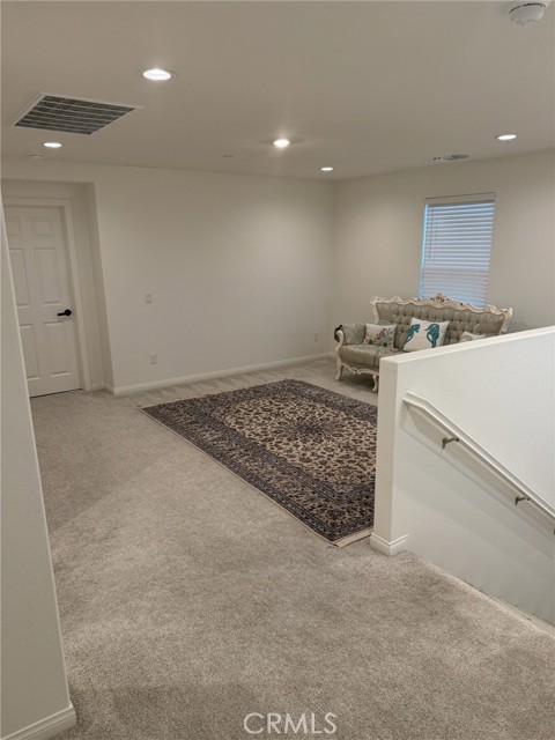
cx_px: 278
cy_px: 370
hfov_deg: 56.8
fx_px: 513
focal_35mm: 24
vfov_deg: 71.6
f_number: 1.78
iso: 250
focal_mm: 6.76
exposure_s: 1/120
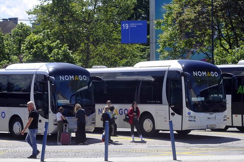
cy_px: 81
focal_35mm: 50
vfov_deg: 26.9
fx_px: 338
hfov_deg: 39.6
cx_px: 122
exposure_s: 1/400
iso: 200
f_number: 5.6
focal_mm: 50
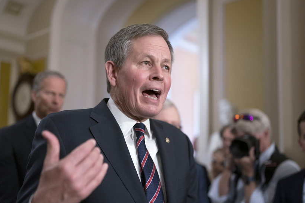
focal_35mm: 44
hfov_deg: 44.4
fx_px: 373
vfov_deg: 30.4
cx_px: 137
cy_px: 120
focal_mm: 35
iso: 1600
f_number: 1.4
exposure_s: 1/400
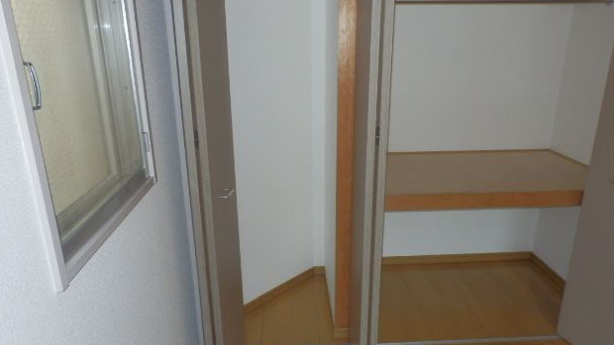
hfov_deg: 69.8
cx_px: 311
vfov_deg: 42.9
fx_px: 440
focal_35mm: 27
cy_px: 179
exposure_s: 1/30
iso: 500
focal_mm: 4.2
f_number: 7.9
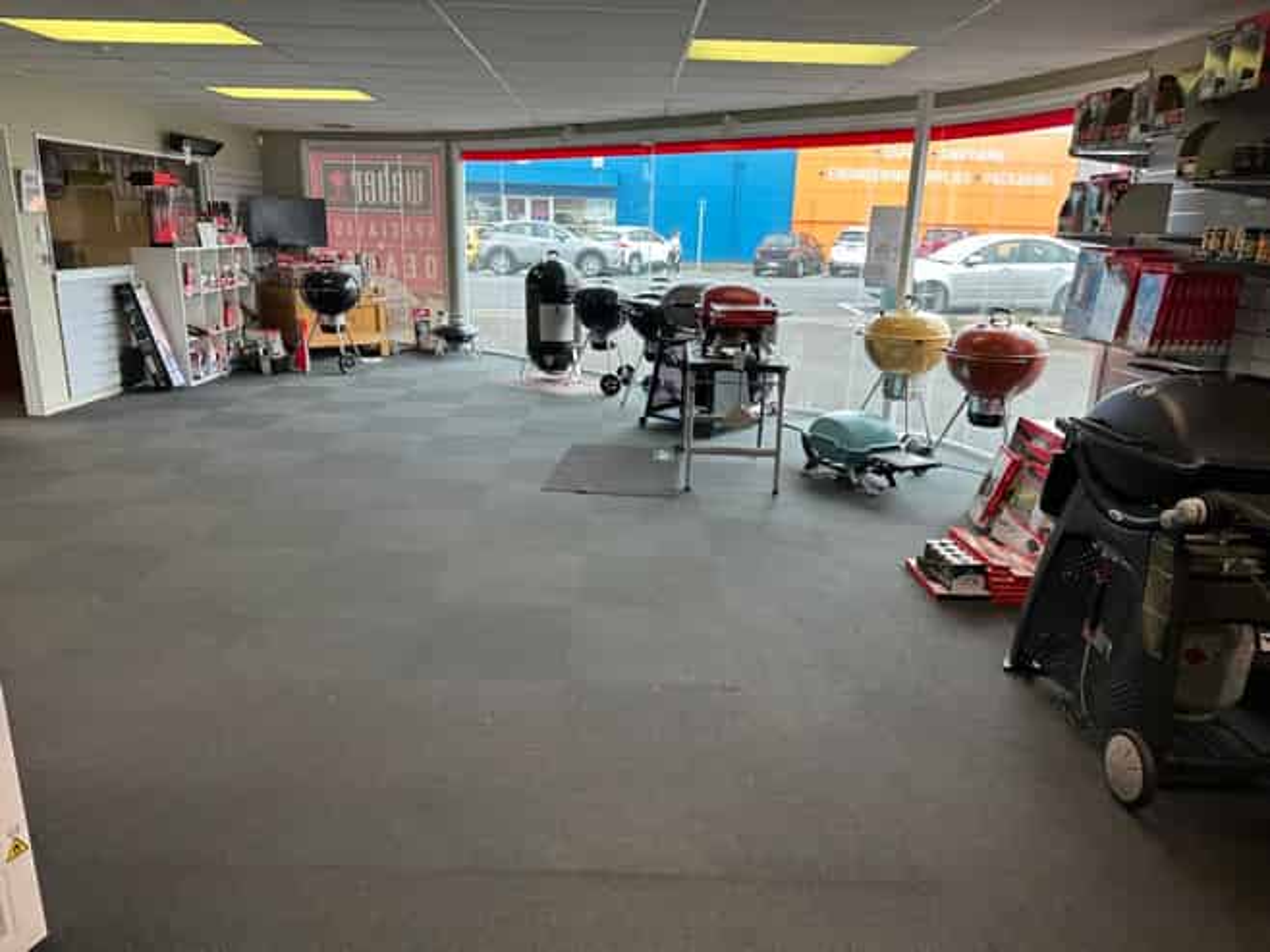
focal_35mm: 24
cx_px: 635
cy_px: 476
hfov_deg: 71.6
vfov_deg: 56.8
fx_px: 880
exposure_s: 1/101
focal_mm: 6.86
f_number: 1.78
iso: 50
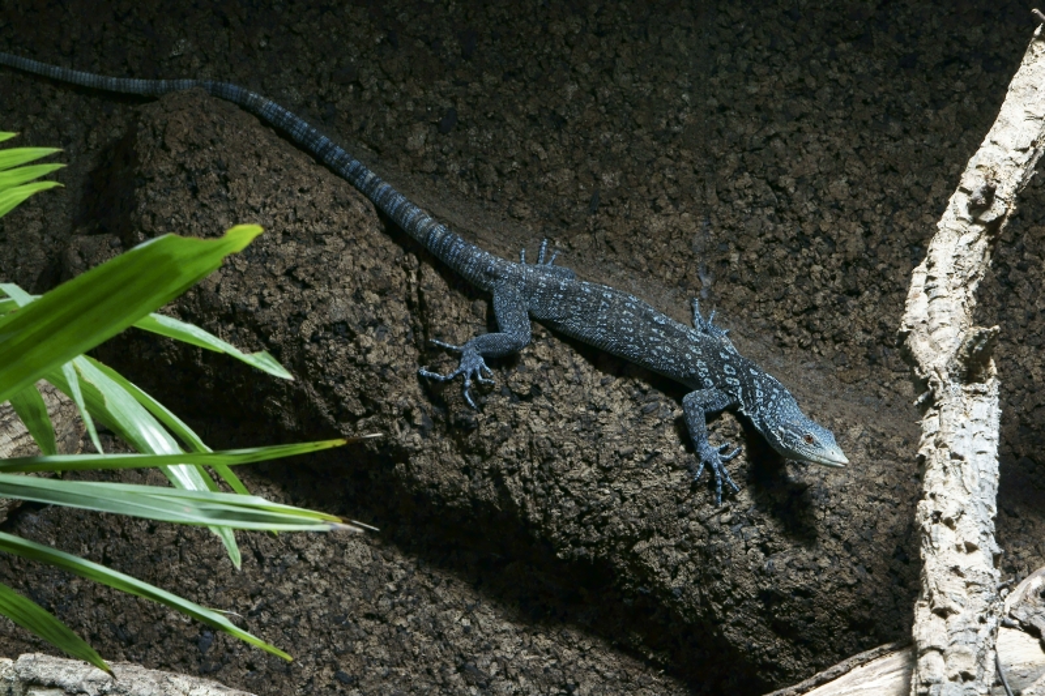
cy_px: 348
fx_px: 3047
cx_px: 522
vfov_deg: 13.0
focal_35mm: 105
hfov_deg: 19.5
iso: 400
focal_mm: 70
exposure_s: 1/25
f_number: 11
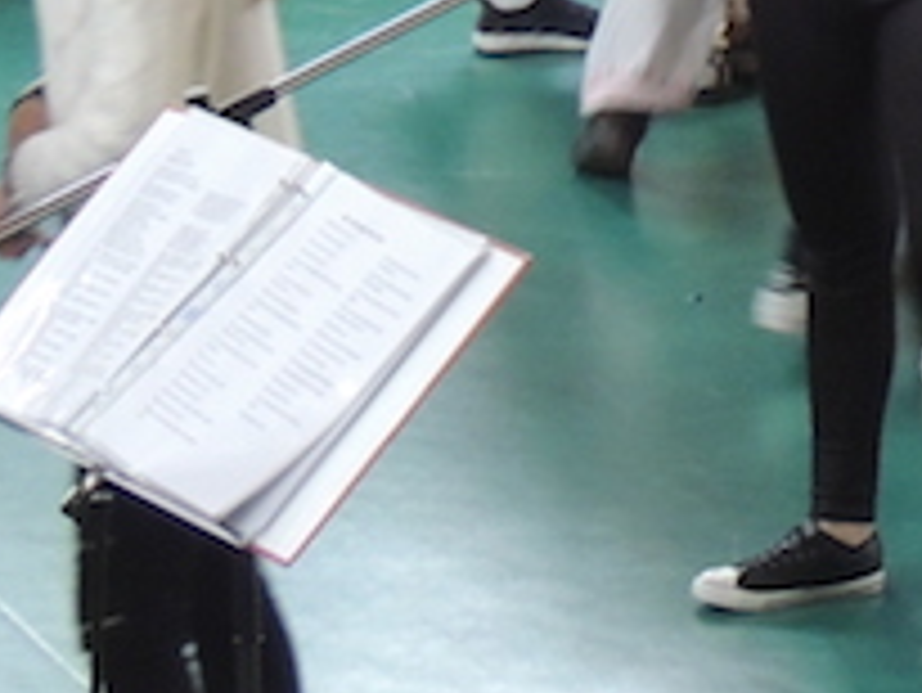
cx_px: 1673
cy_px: -441
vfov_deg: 5.3
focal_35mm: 275
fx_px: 7329
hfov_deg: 7.0
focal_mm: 9.8
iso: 400
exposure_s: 1/25
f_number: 3.7
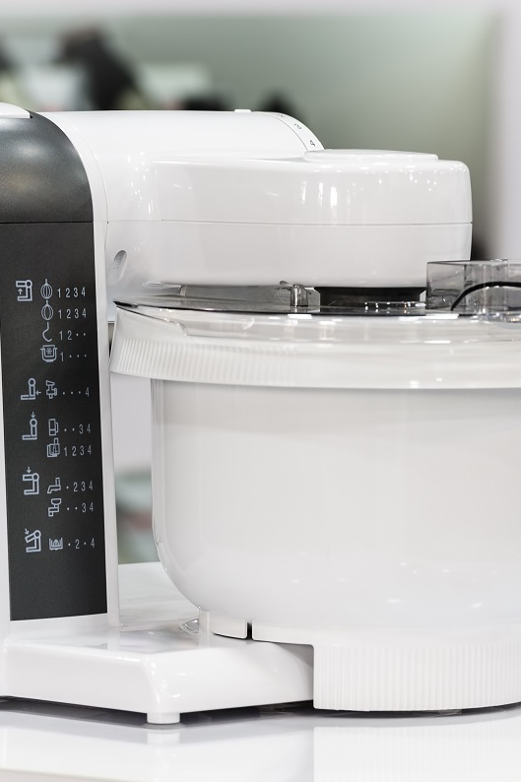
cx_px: 252
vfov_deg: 6.8
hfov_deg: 4.5
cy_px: 391
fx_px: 6558
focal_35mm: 302
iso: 200
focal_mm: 200
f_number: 9
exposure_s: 1/4
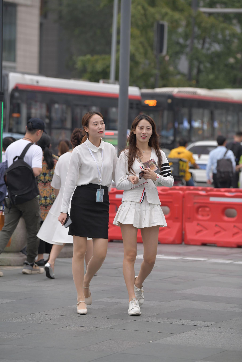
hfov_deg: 8.9
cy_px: 181
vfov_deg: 13.2
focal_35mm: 155
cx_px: 121
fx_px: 1563
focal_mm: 155
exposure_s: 1/640
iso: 800
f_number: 4
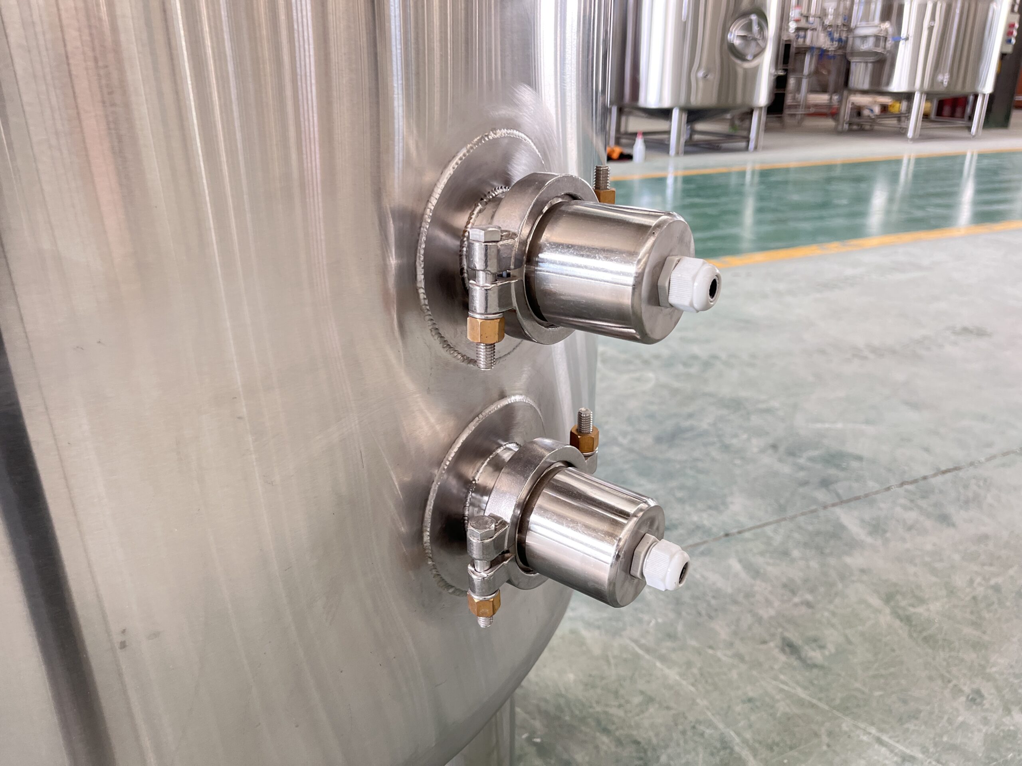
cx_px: 511
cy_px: 383
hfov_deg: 67.3
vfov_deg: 53.1
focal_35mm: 26
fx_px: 768
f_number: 1.6
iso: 125
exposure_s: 1/118
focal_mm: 5.1
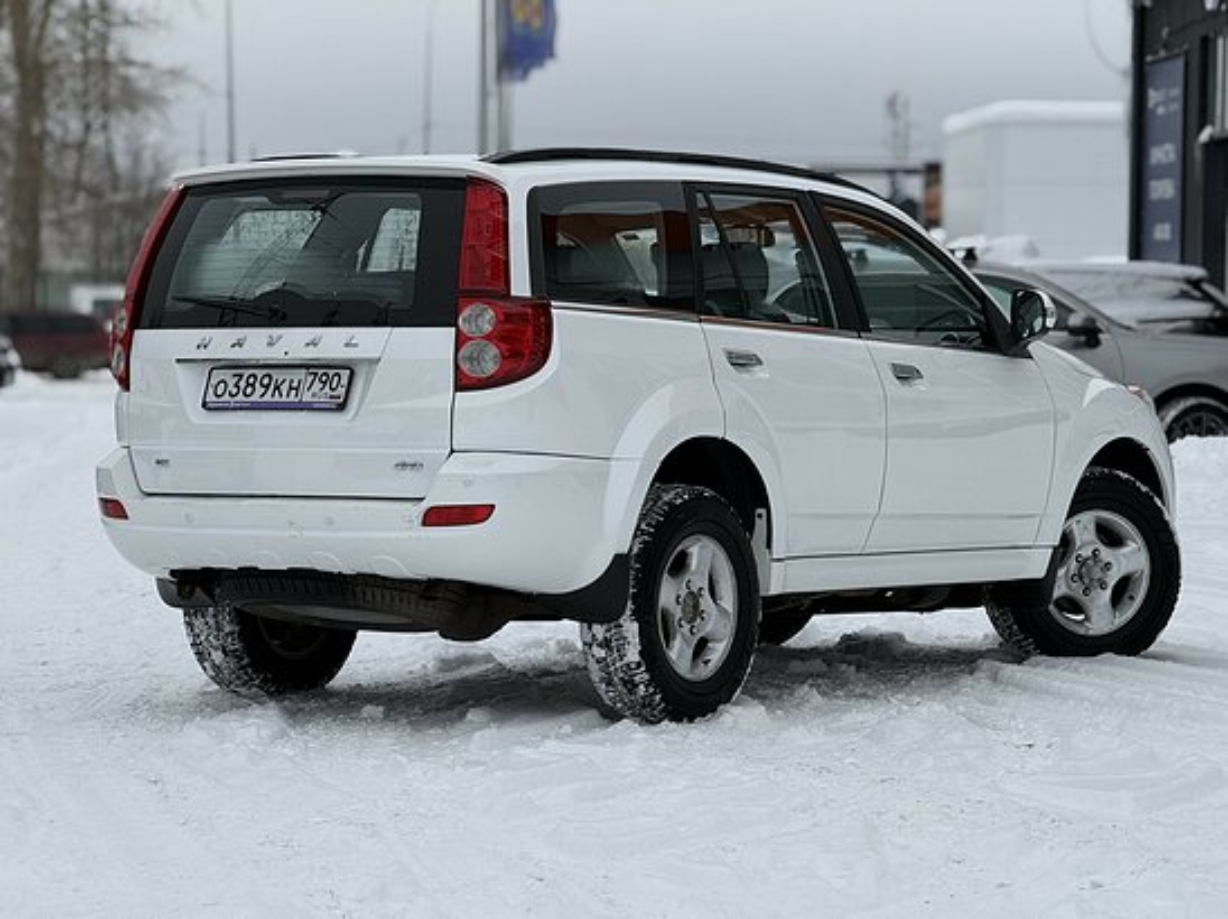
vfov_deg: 12.3
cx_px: 614
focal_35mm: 120
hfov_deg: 16.4
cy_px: 460
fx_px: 4253
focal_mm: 15.66
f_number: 2.8
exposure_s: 1/1916
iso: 64
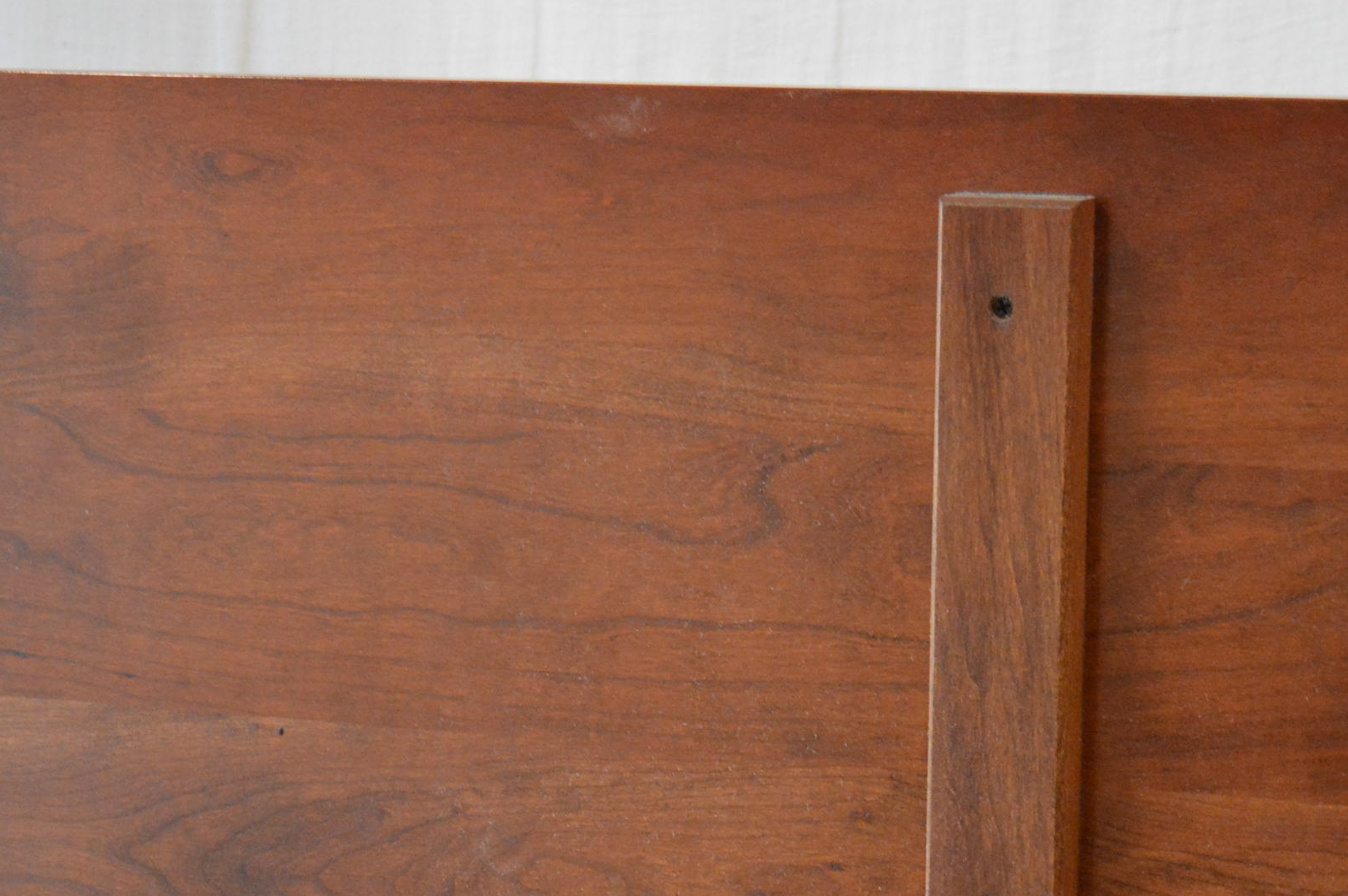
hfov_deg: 15.8
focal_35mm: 130
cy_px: 802
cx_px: 469
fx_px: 4864
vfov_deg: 10.5
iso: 3200
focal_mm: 46
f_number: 5.6
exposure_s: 1/50
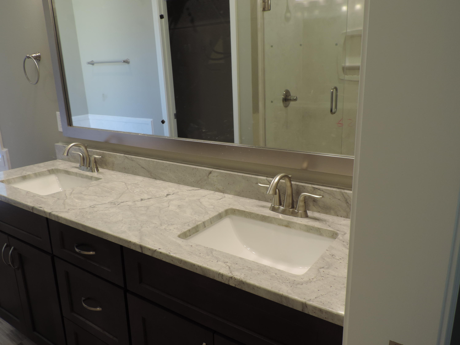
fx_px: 372
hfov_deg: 63.4
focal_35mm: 28
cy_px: 172
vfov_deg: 49.7
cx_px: 230
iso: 110
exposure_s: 1/30
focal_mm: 4.9
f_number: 3.1
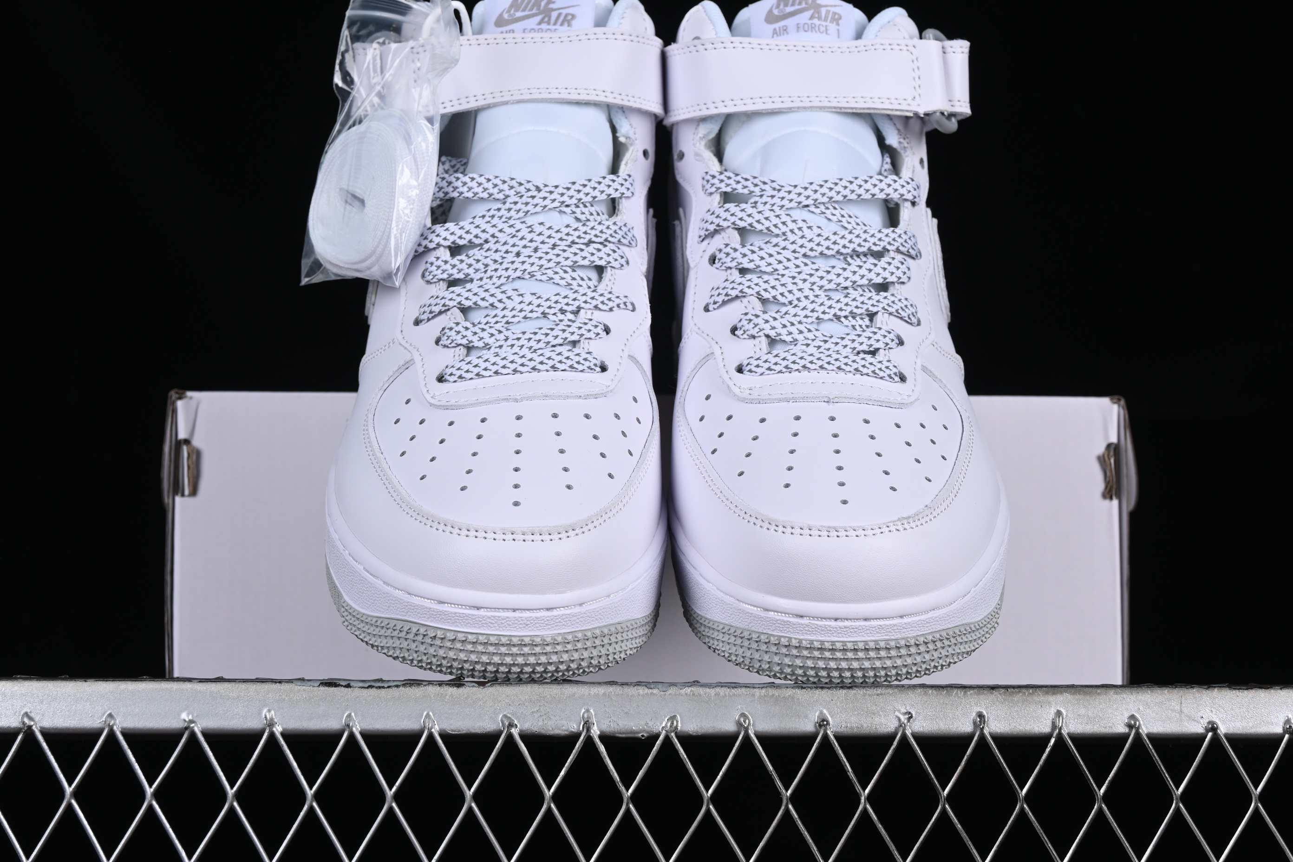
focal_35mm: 75
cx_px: 646
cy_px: 431
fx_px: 2694
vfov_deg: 18.2
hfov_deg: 27.0
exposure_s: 1/80
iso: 160
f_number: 9
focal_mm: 50
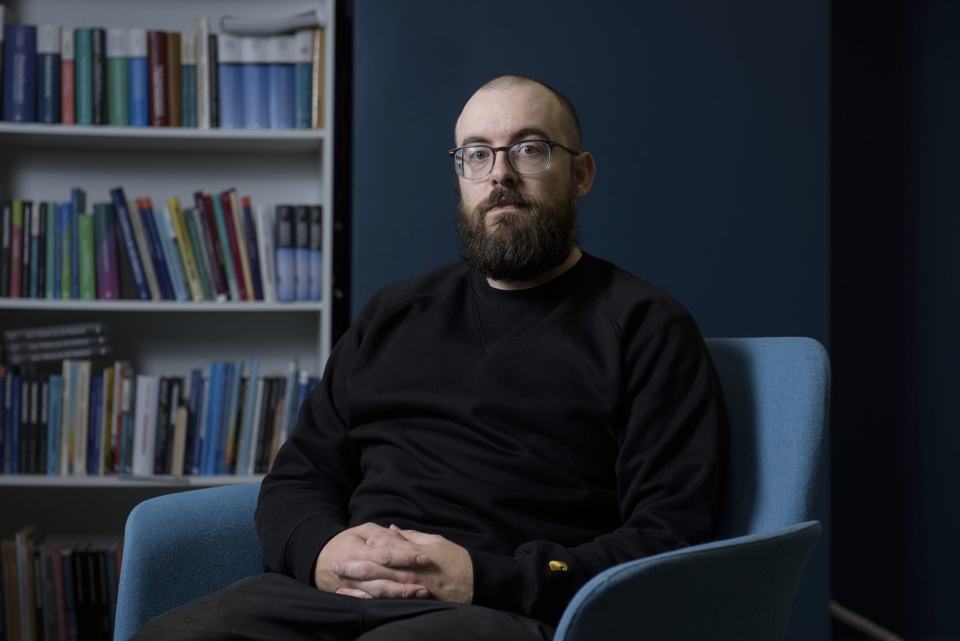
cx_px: 480
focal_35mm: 70
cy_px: 320
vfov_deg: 19.5
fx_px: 1867
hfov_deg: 28.8
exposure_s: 1/125
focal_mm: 70
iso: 200
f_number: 4
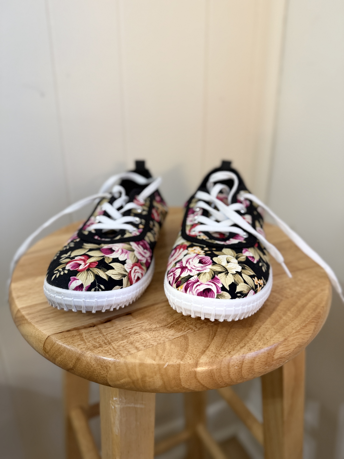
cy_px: 230
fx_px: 318
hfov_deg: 56.8
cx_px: 172
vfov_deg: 71.6
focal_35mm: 24
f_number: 1.78
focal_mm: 6.76
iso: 400
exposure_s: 1/60
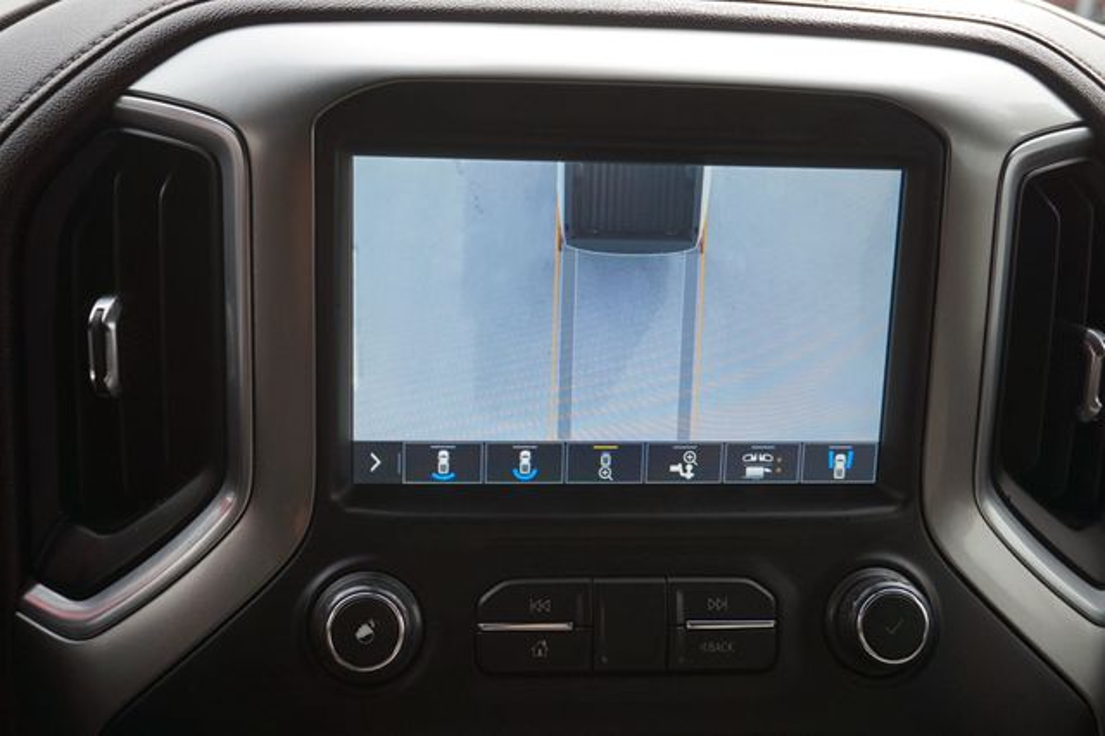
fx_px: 1150
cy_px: 368
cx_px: 552
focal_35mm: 38
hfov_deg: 51.3
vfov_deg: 35.5
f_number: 4.5
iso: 100
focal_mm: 25
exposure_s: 1/60
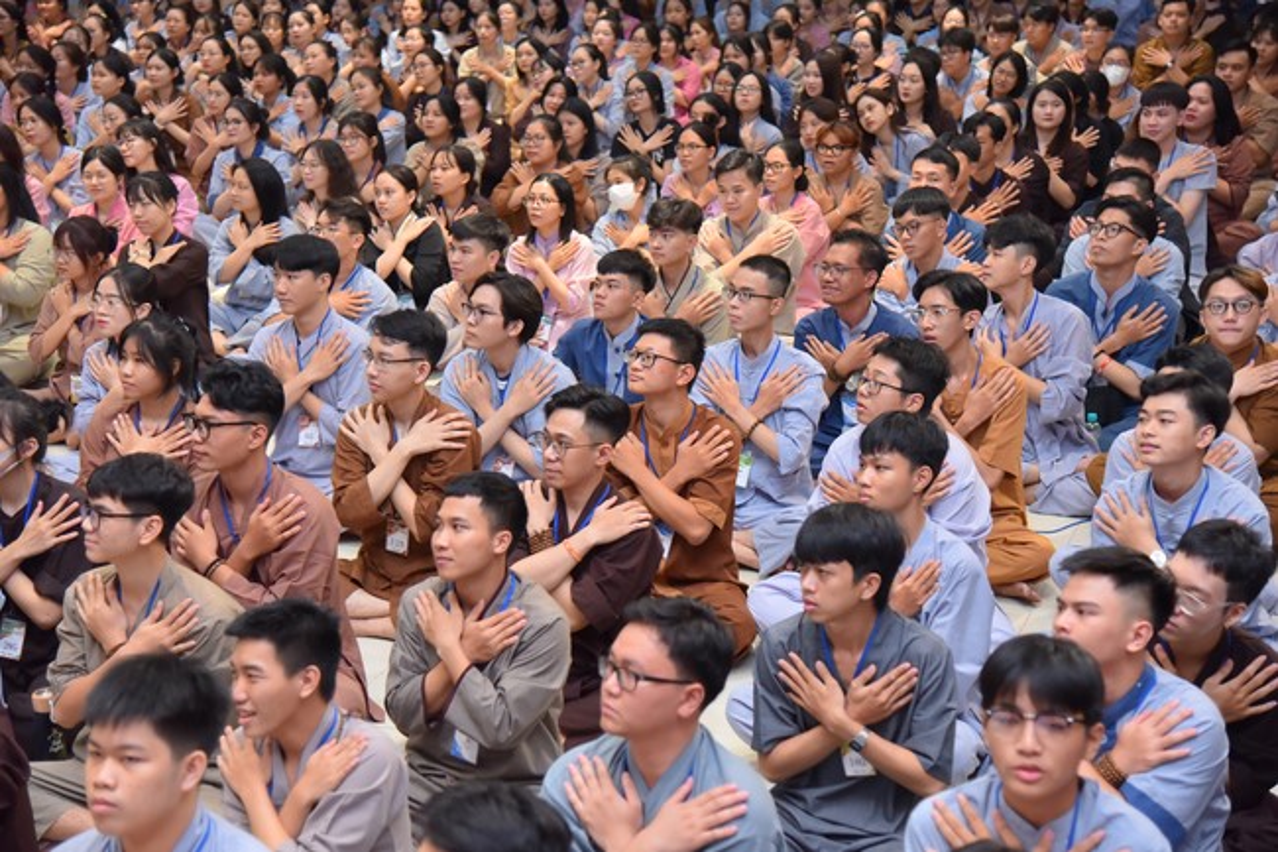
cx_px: 639
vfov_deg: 20.6
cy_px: 426
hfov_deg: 30.5
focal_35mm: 66
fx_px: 2342
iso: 1250
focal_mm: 66
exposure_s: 1/160
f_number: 4
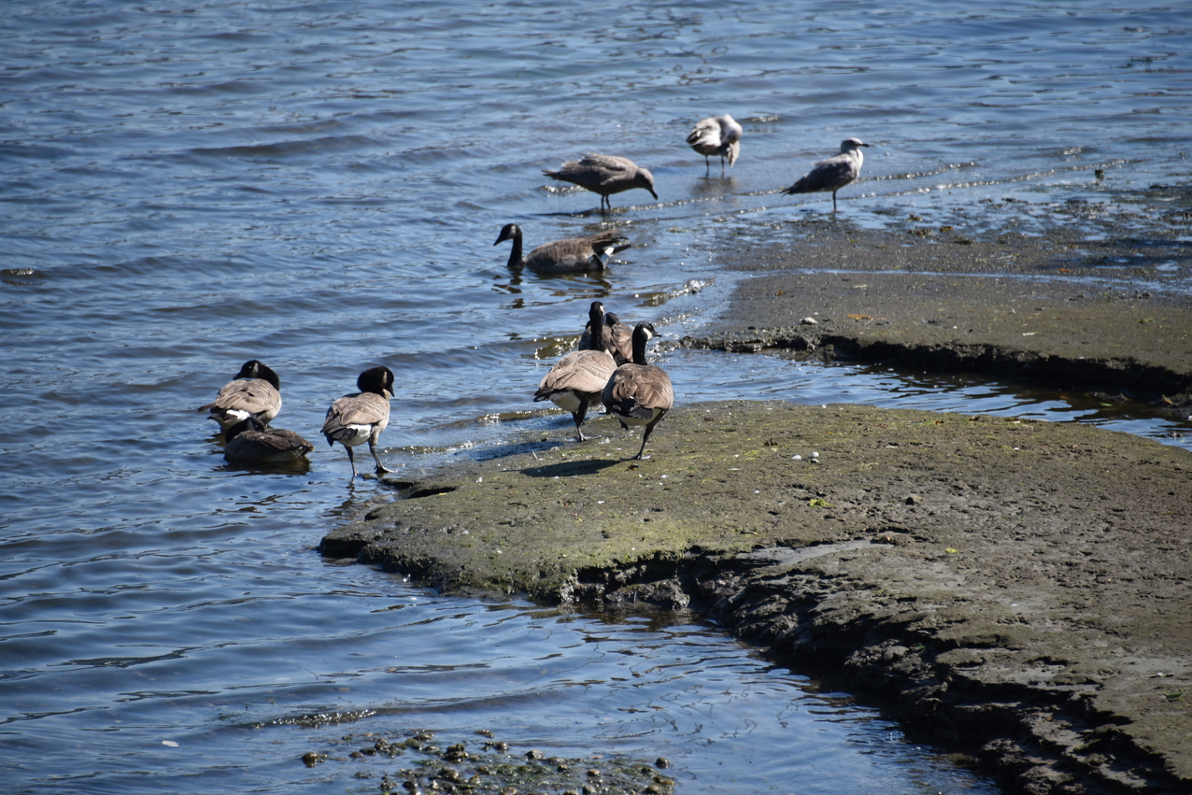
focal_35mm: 301
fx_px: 9967
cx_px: 595
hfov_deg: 6.8
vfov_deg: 4.6
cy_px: 398
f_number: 5.6
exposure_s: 1/640
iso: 180
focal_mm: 300
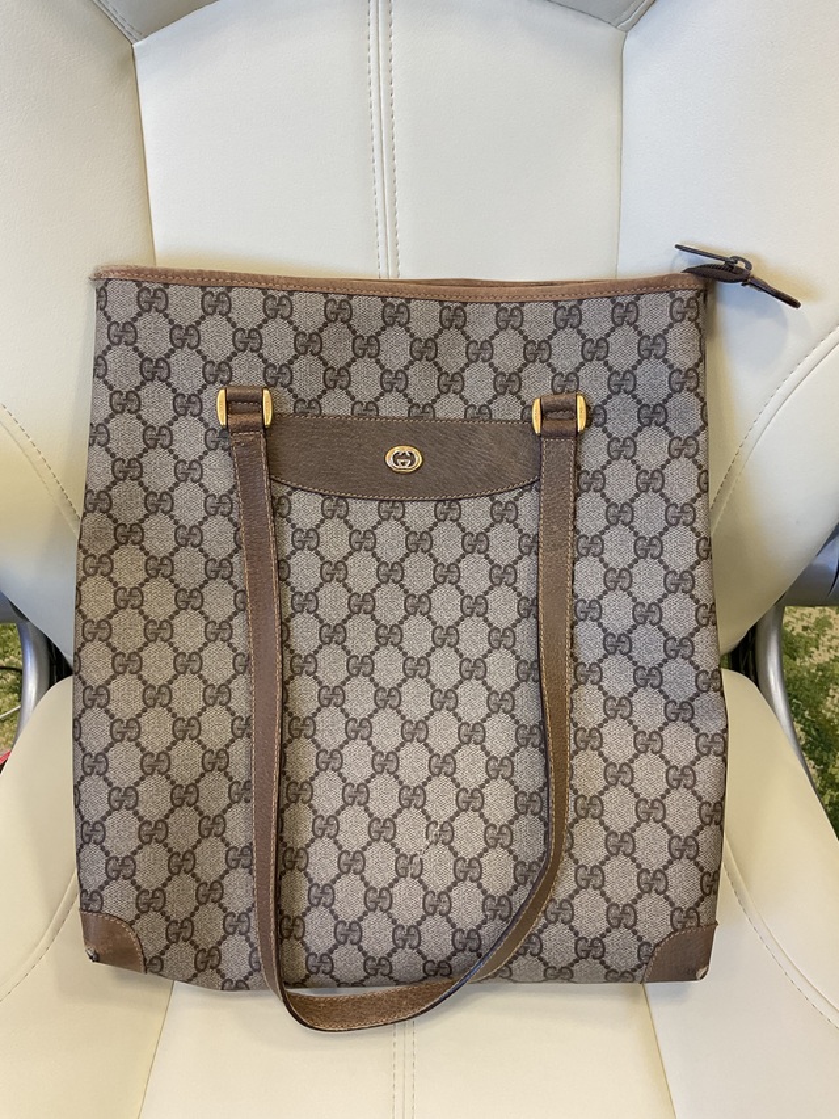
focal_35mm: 29
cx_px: 420
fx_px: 937
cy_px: 560
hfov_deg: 48.2
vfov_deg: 61.7
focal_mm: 3
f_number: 1.8
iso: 50
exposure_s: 1/100
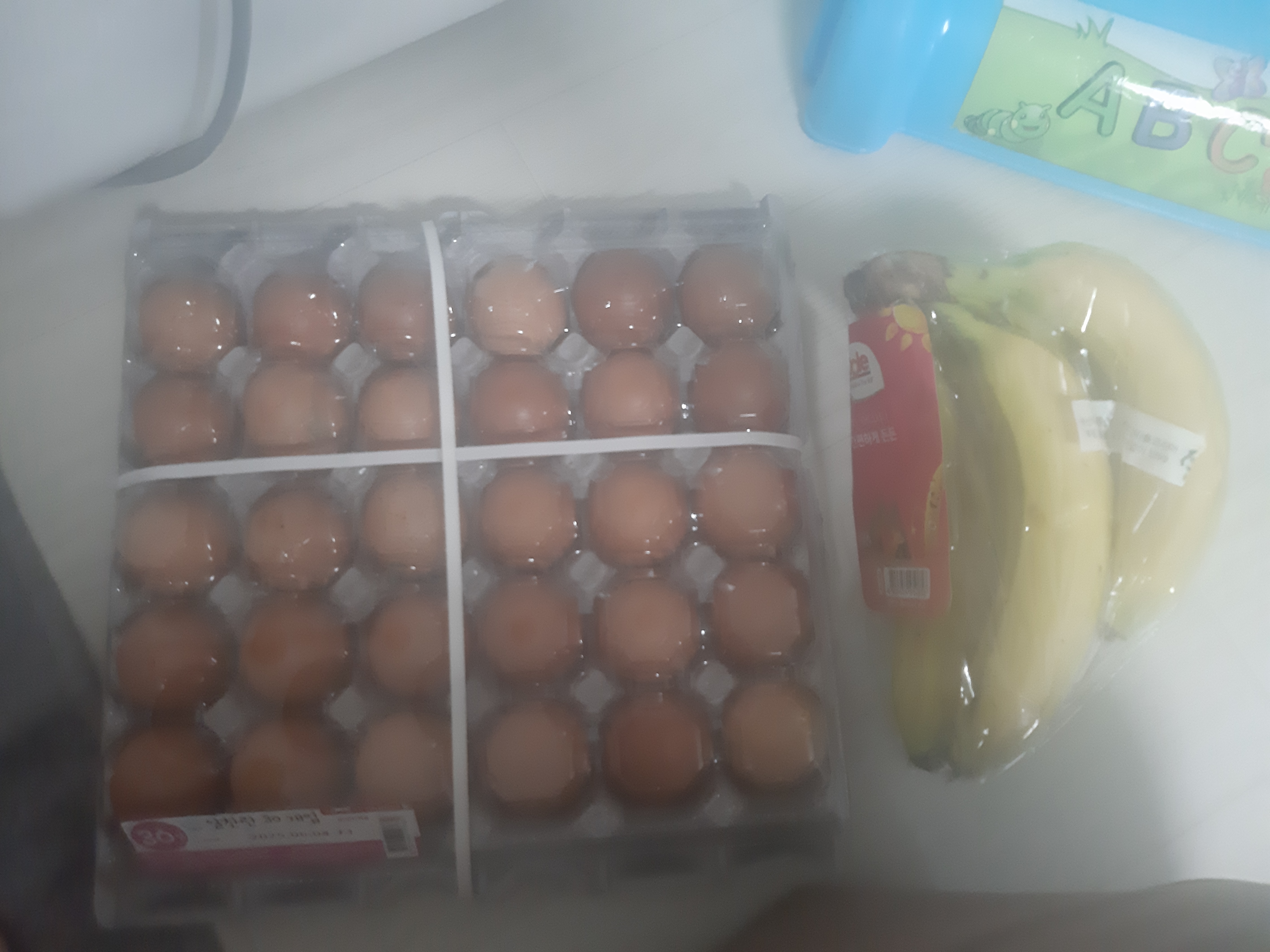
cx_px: 635
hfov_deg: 65.3
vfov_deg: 51.4
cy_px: 476
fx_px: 991
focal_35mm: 27
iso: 400
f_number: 1.7
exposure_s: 1/40
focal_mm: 3.93
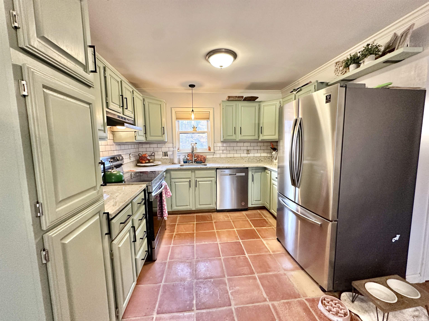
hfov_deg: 102.1
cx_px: 214
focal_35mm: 14
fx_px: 174
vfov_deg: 85.7
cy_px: 160
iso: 400
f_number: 2.2
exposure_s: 1/60
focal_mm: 2.22
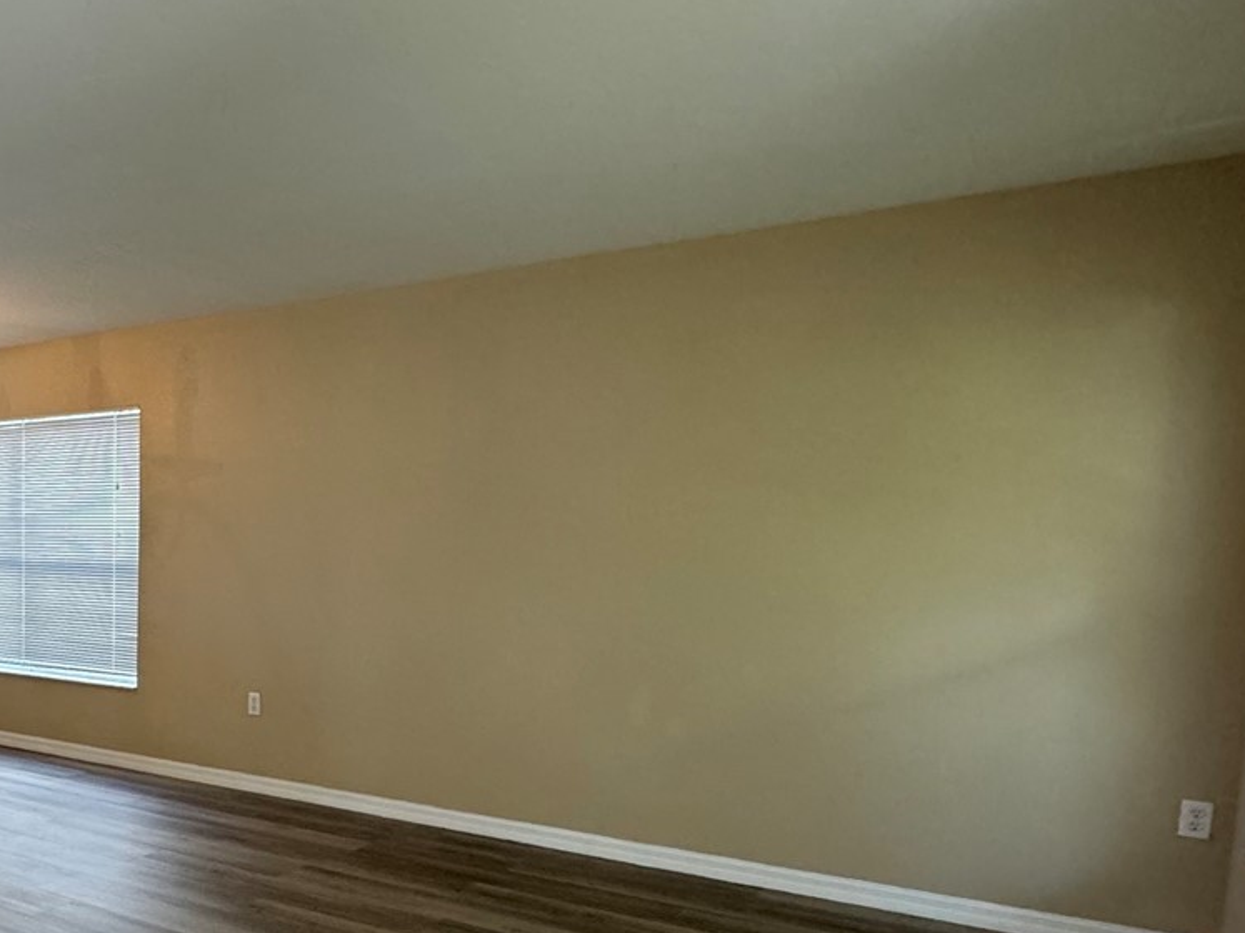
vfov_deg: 45.9
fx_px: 1079
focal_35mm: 30
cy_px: 643
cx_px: 145
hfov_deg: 53.2
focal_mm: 2.22
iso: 320
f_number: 2.2
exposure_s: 1/120
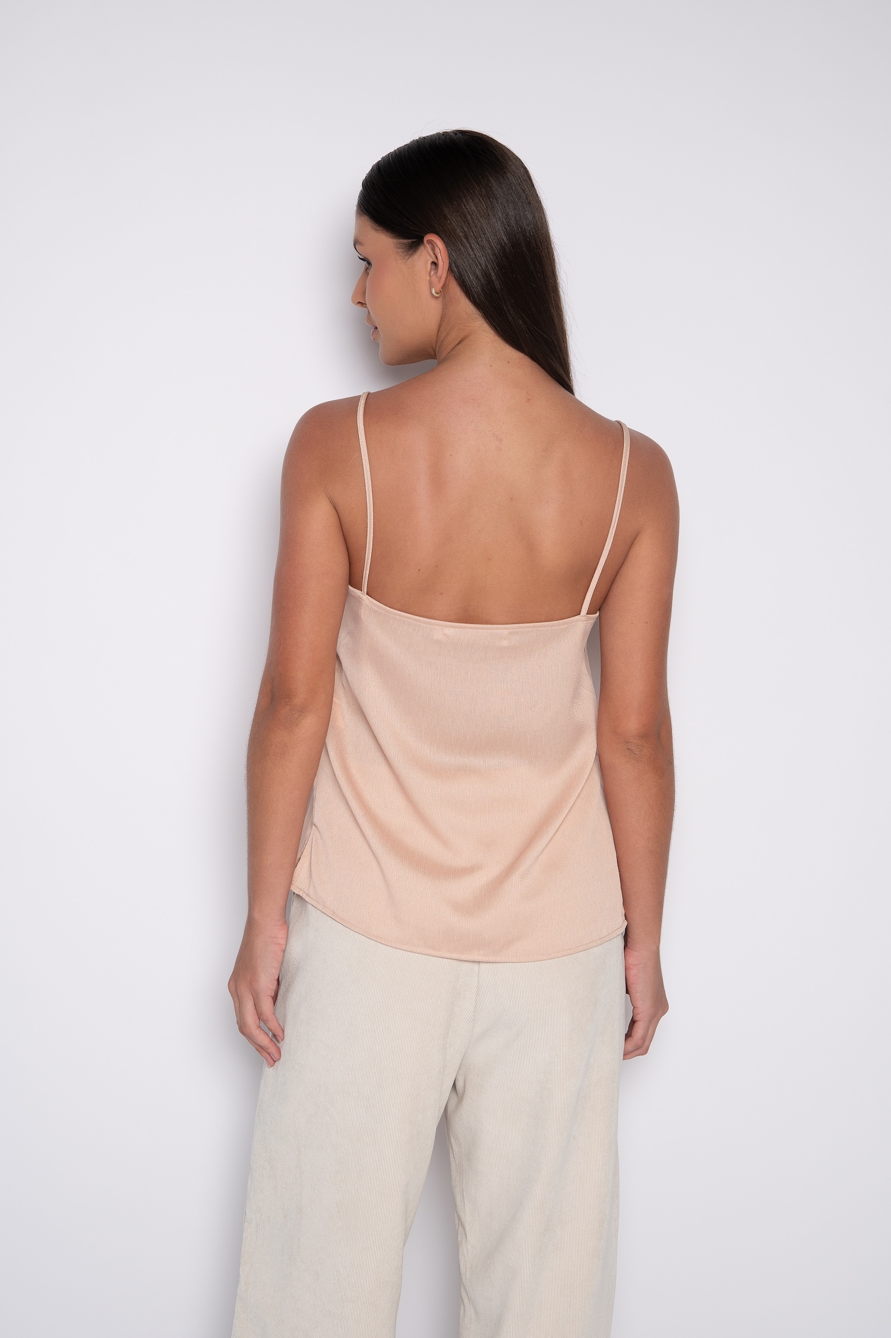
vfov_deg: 39.6
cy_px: 669
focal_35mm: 50
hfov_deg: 27.0
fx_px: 1858
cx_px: 446
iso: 200
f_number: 5.6
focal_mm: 50
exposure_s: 1/160
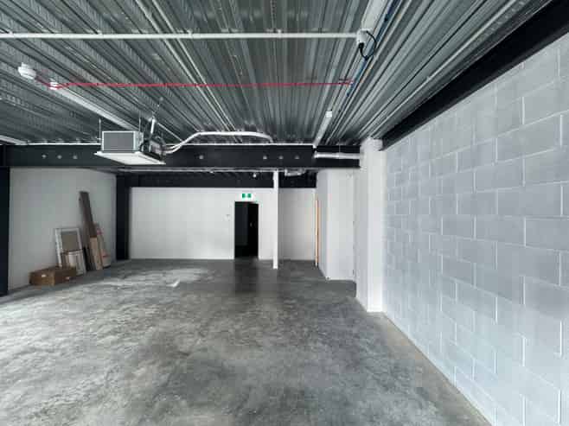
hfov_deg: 102.1
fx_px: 230
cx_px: 284
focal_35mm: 14
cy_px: 213
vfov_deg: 85.6
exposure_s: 1/99
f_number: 2.2
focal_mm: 2.22
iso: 160
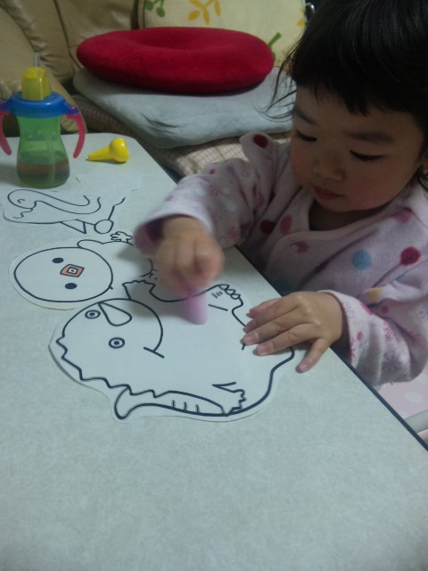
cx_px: 214
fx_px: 478
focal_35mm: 29
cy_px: 286
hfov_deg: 48.2
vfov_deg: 61.7
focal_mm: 4.82
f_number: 2.8
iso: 100
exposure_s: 1/6.7
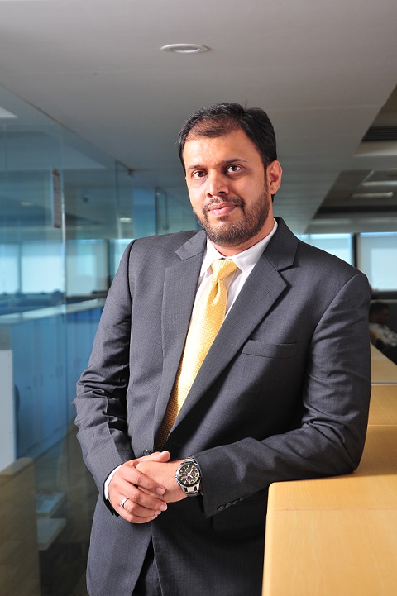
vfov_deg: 27.0
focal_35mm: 75
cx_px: 198
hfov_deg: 18.2
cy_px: 298
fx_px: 1242
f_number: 4.5
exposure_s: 1/60
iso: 250
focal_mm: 50
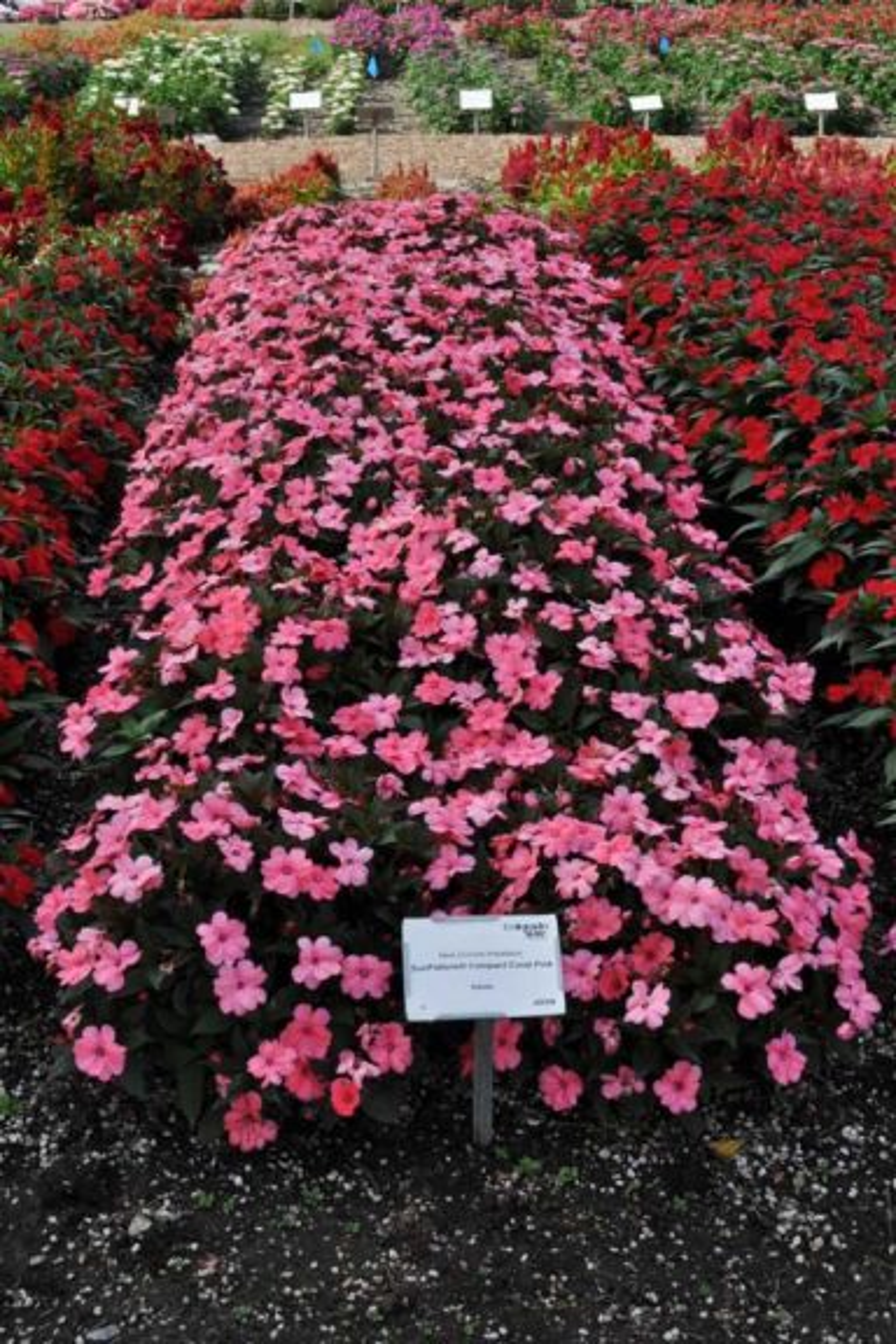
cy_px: 672
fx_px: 1456
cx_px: 448
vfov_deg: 49.6
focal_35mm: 39
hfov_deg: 34.2
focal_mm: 26
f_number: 8
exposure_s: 1/250
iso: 200
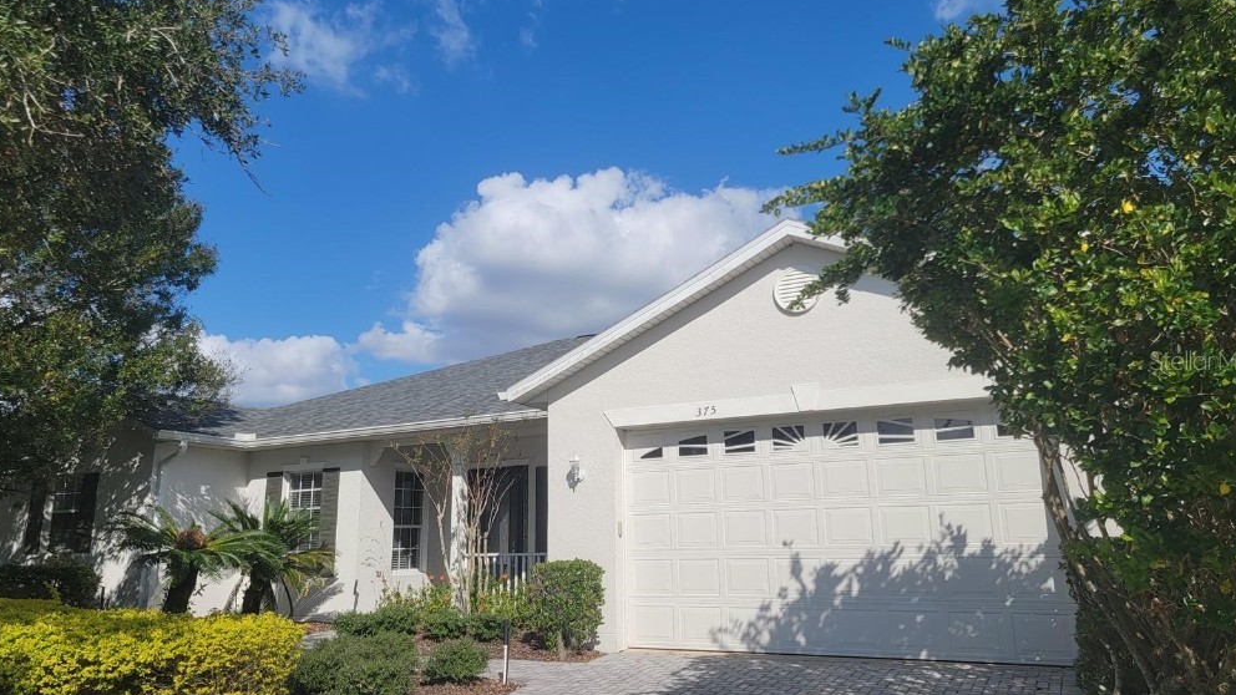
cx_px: 629
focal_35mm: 27
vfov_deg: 42.9
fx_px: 885
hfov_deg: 69.9
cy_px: 360
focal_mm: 6.7
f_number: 1.8
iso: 16
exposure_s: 1/1554
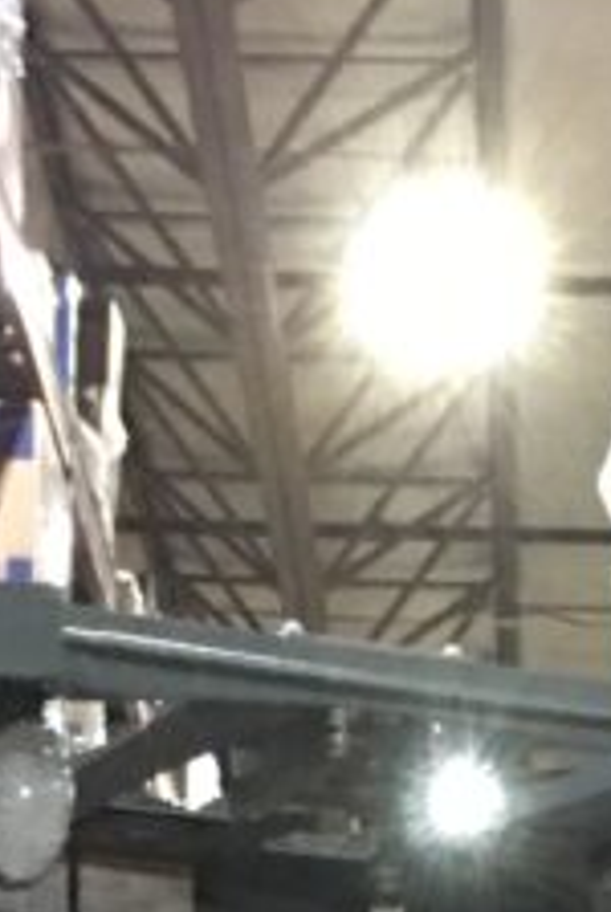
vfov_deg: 8.2
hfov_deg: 6.4
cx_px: 212
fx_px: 5456
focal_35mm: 215
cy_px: 2687
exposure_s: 1/4
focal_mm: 4.15
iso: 64
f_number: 2.2
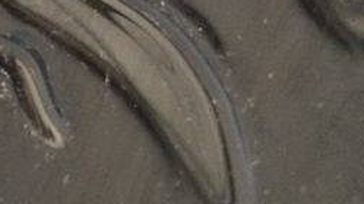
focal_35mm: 118
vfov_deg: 10.0
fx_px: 1139
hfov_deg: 17.3
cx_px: -70
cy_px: -74
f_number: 2.2
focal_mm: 4.12
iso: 320
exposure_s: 1/17
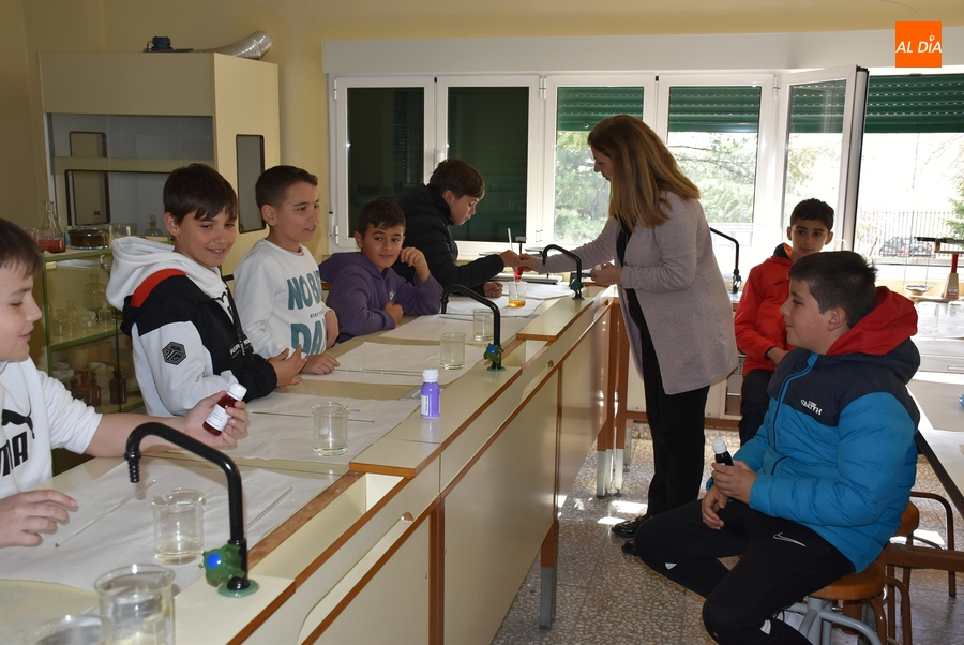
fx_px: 965
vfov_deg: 37.0
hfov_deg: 53.1
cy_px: 322
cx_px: 482
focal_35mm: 36
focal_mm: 24
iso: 500
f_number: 5.6
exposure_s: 1/125
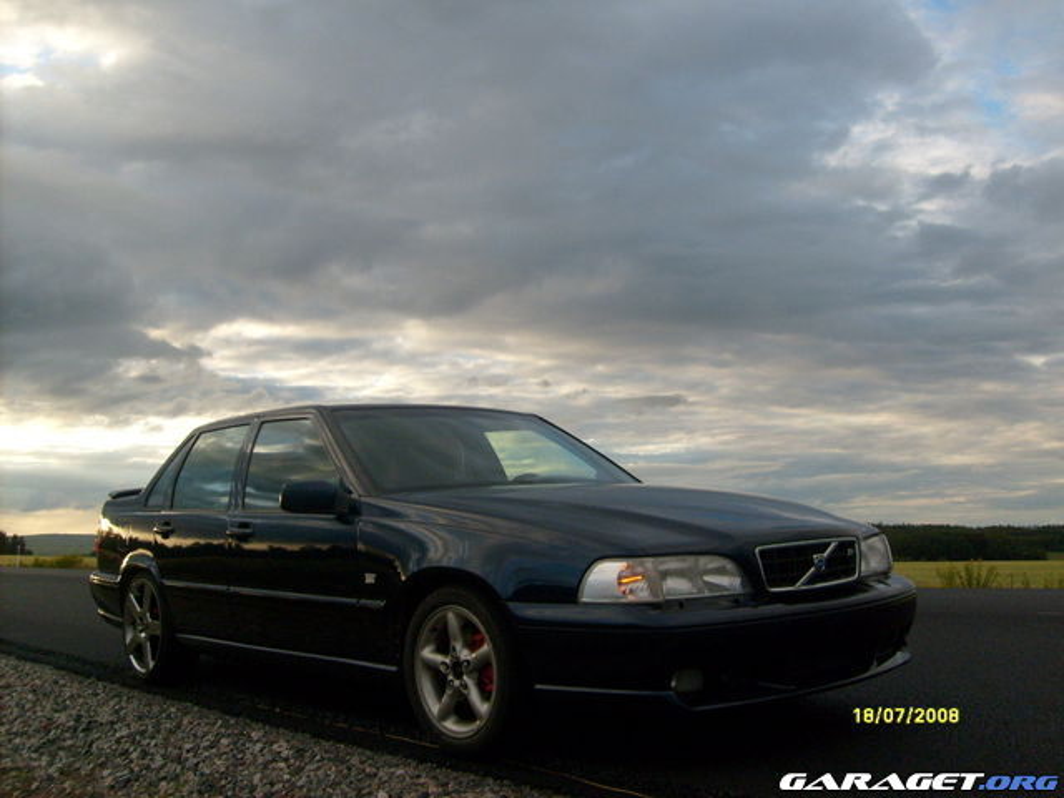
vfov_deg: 40.7
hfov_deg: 52.6
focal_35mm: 35
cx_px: 532
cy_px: 399
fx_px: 1076
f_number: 7.1
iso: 80
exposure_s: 1/125
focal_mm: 5.8
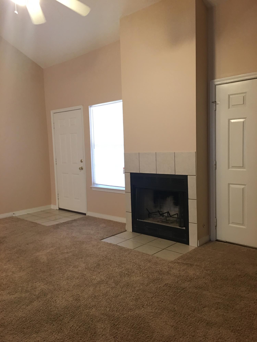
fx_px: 287
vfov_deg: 61.7
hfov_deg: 48.2
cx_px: 128
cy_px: 171
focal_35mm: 29
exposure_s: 1/15
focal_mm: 4.15
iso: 80
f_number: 2.2
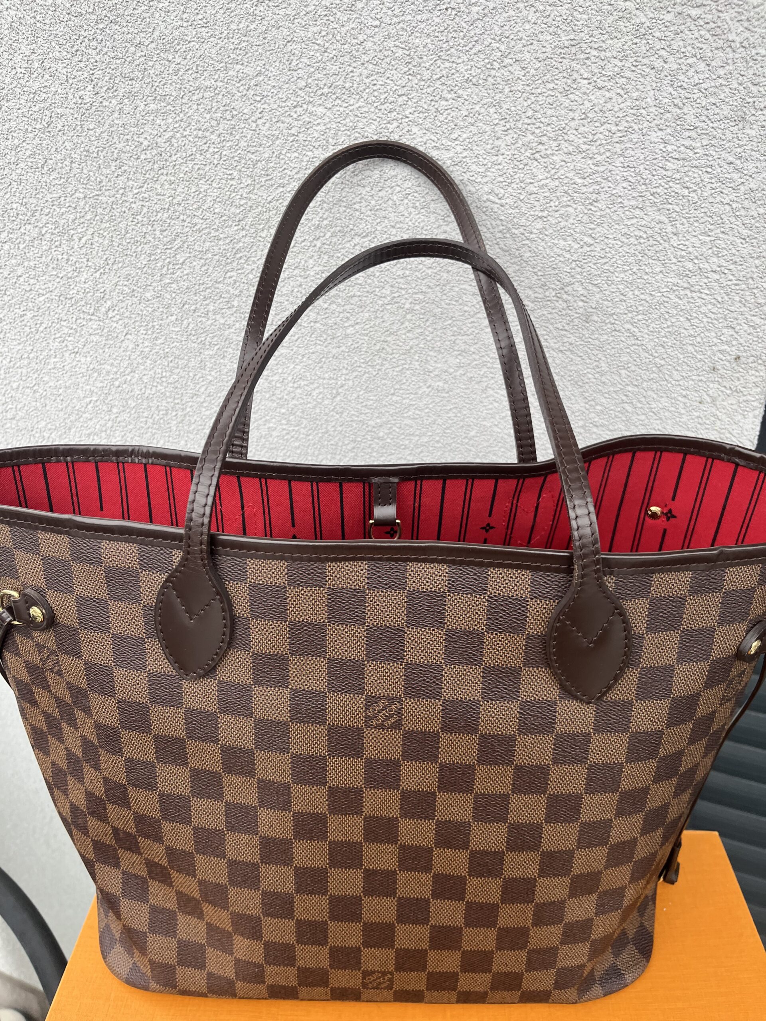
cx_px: 383
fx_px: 767
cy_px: 510
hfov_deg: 53.1
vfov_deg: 67.3
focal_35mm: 26
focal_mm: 5.1
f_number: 1.6
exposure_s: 1/122
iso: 64
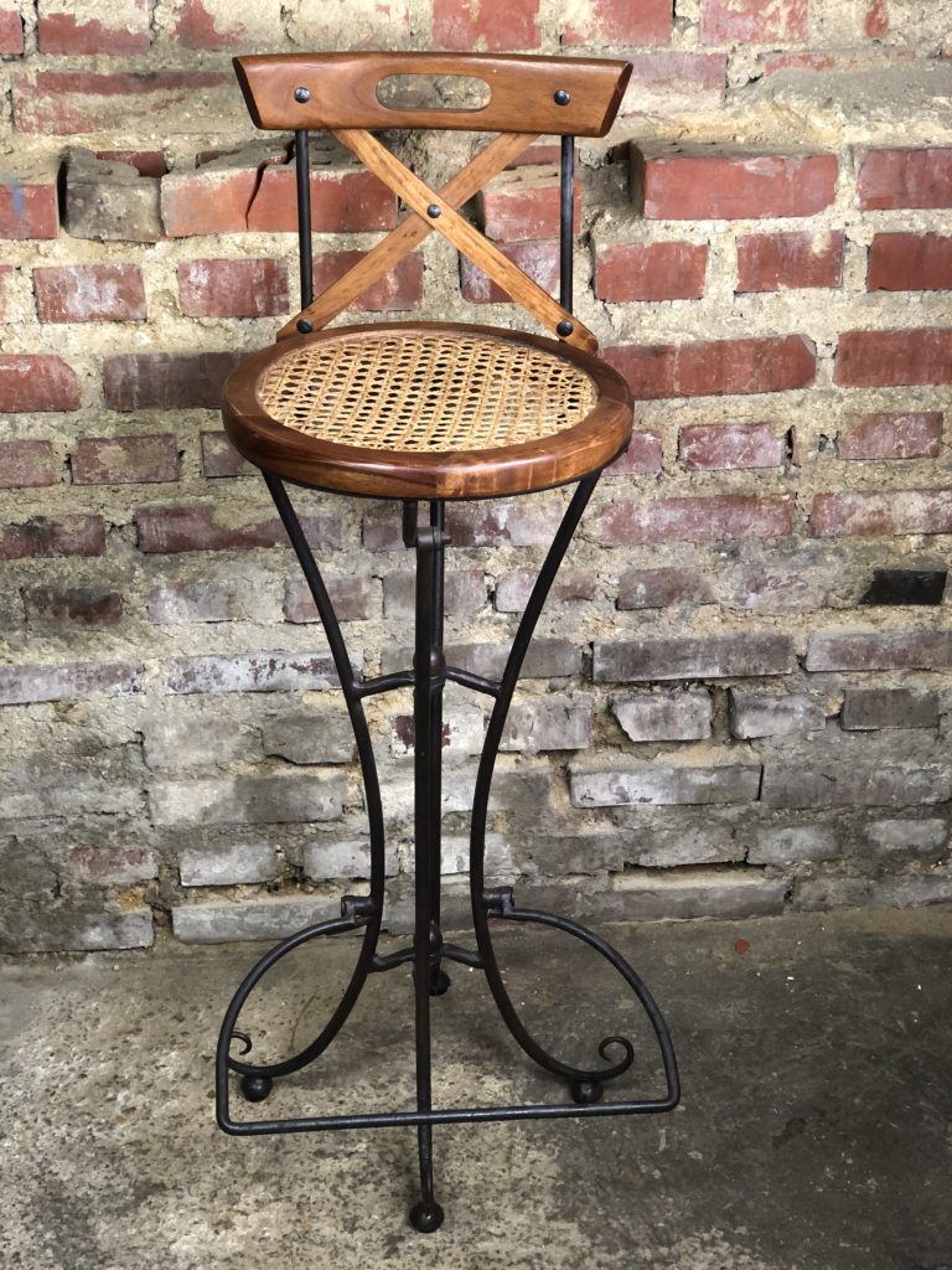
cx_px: 476
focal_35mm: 52
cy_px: 635
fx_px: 1907
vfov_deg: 36.8
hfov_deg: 28.0
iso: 100
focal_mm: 6
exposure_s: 1/33
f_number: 2.4
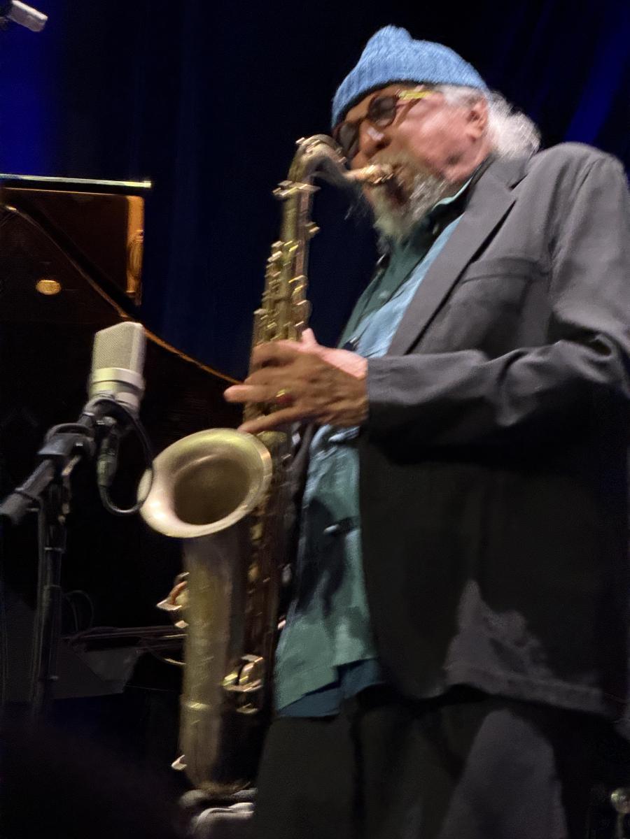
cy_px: 420
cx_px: 315
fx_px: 2912
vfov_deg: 16.4
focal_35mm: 120
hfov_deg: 12.3
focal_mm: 15.66
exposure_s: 1/40
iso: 1000
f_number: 2.8
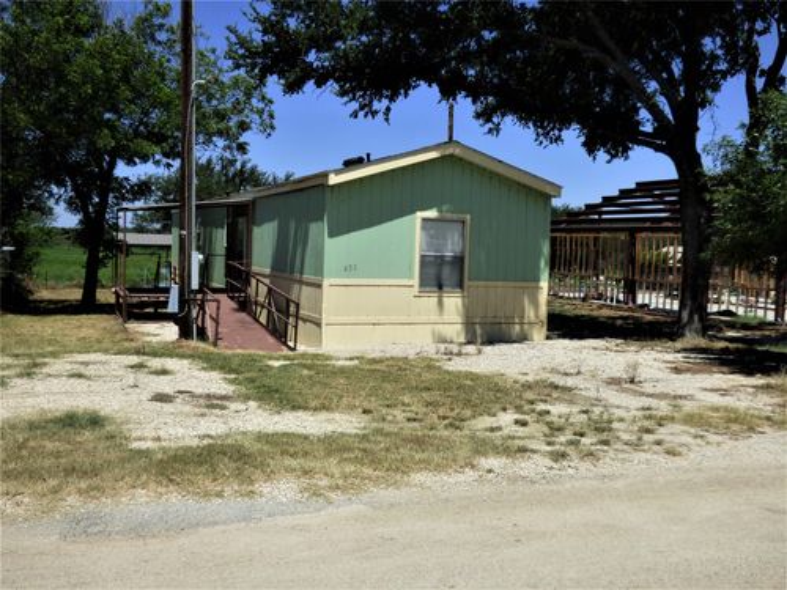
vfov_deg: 38.7
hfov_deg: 50.1
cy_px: 295
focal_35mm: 37
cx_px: 394
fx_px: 841
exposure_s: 1/2000
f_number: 3.5
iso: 100
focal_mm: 6.47
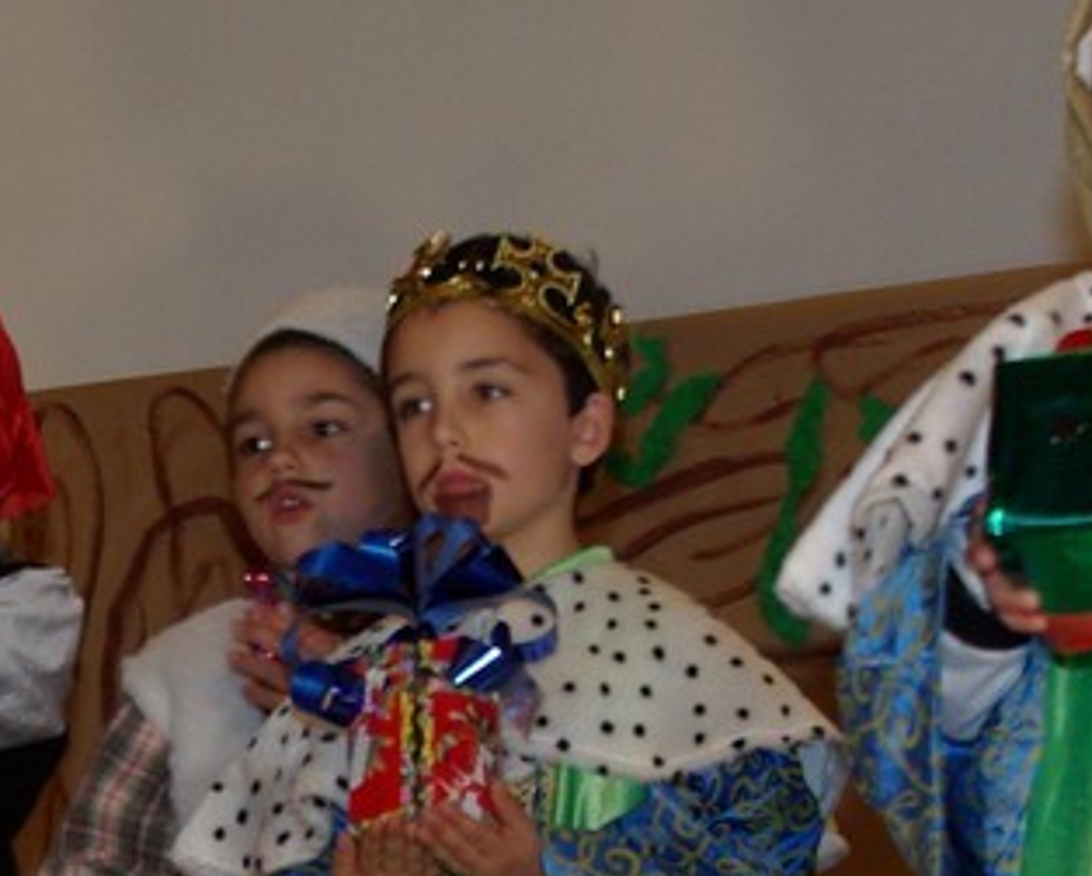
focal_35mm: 178
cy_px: 707
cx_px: 77
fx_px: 5757
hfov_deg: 10.8
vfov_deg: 8.7
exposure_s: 1/45
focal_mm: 31
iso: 400
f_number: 5.6
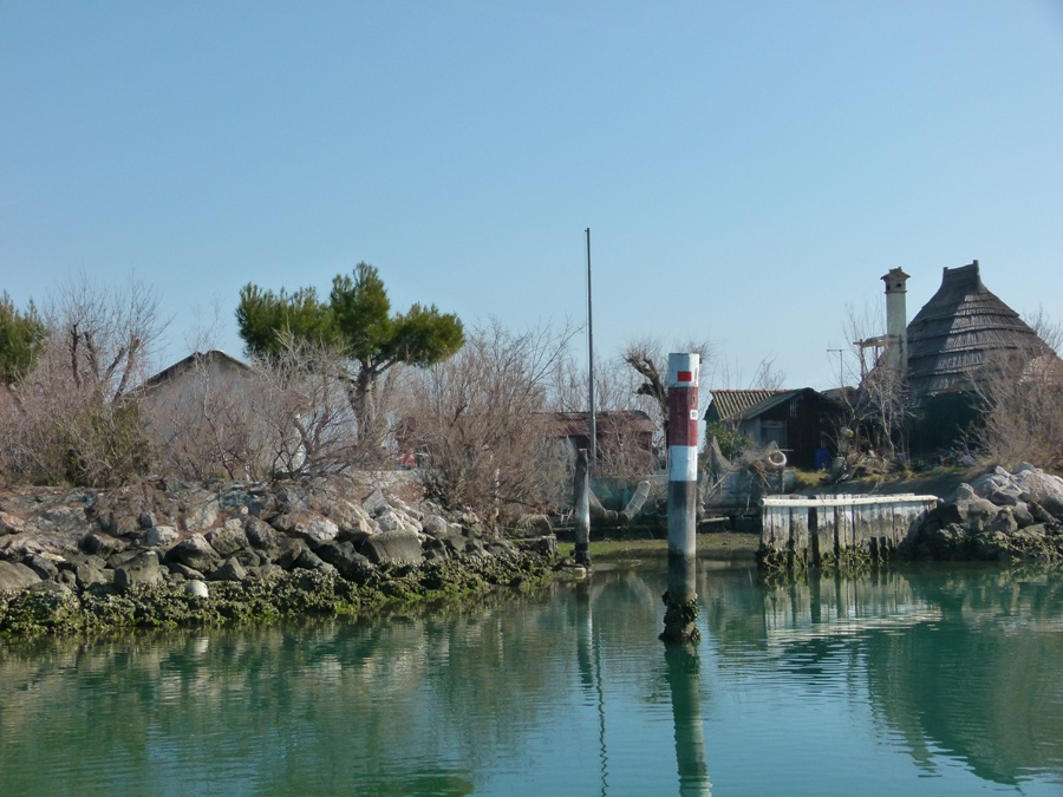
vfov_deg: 25.2
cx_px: 532
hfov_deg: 33.2
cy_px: 398
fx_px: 1781
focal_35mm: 58
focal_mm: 10.5
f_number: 4
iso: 160
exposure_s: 1/1300
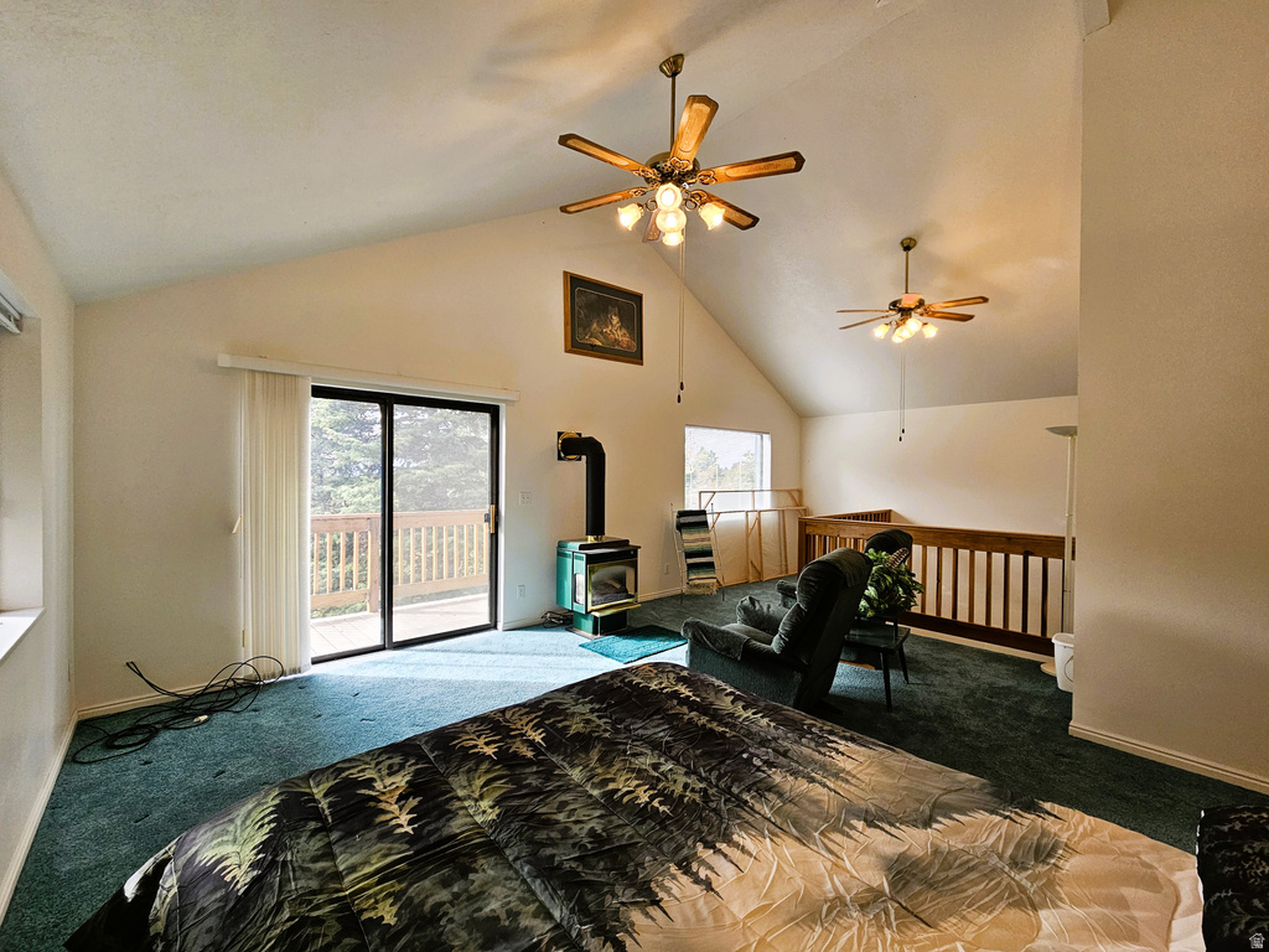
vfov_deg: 89.9
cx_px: 634
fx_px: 477
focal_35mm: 13
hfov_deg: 106.2
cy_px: 476
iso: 100
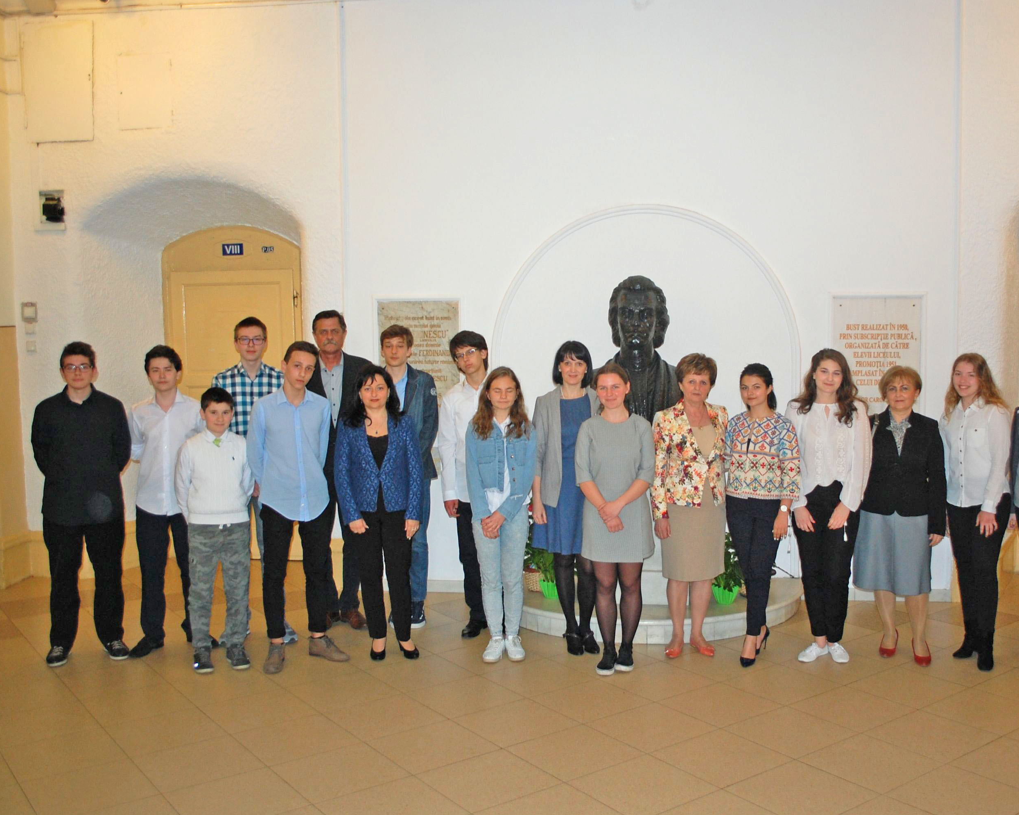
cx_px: 581
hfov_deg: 52.7
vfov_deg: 43.4
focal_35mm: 34
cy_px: 409
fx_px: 1025
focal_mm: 20
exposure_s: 1/60
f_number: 3.8
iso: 400
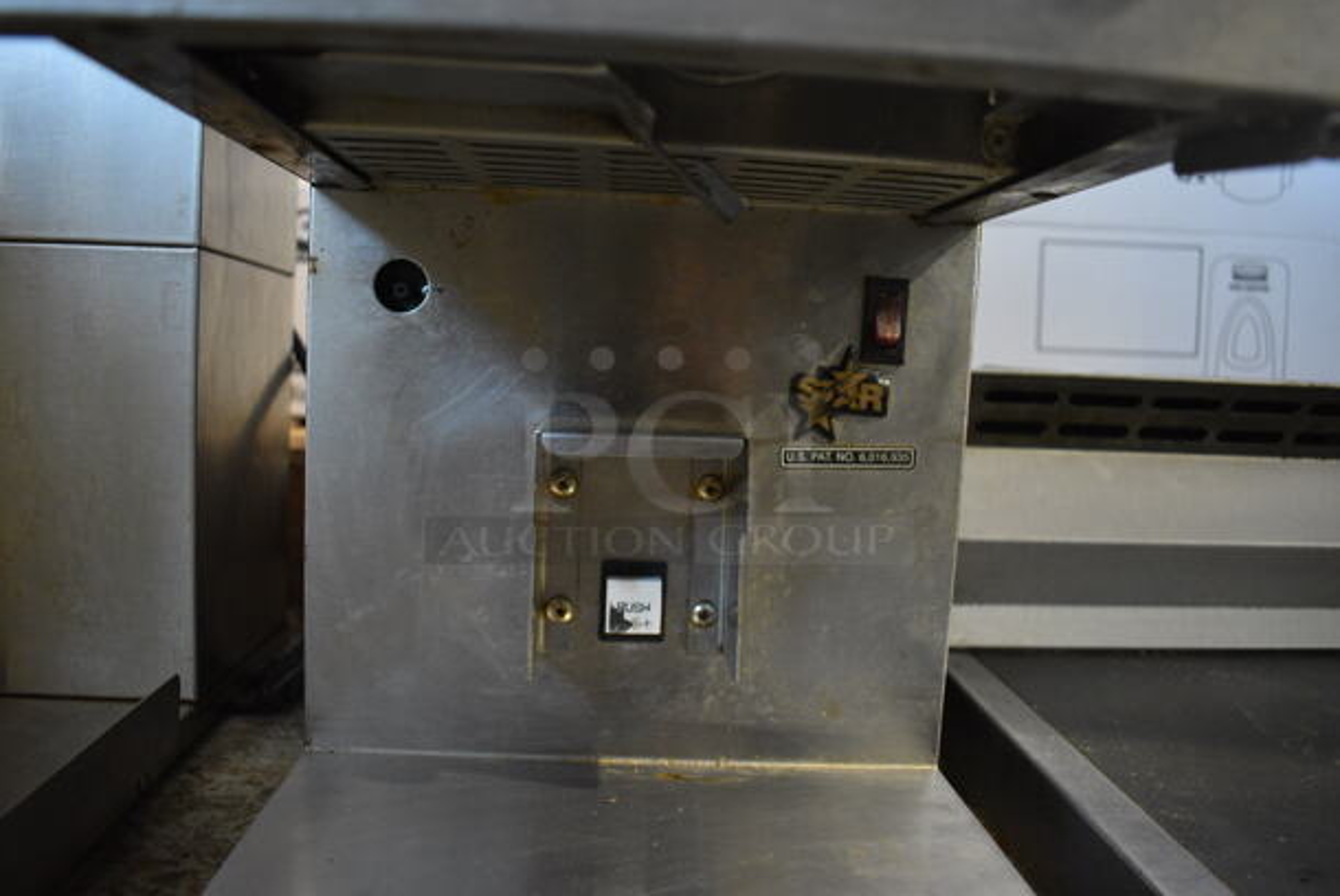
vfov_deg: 48.0
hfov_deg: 67.3
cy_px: 448
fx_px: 1006
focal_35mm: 27
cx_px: 670
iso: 2000
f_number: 3.5
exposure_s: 1/30
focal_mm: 18
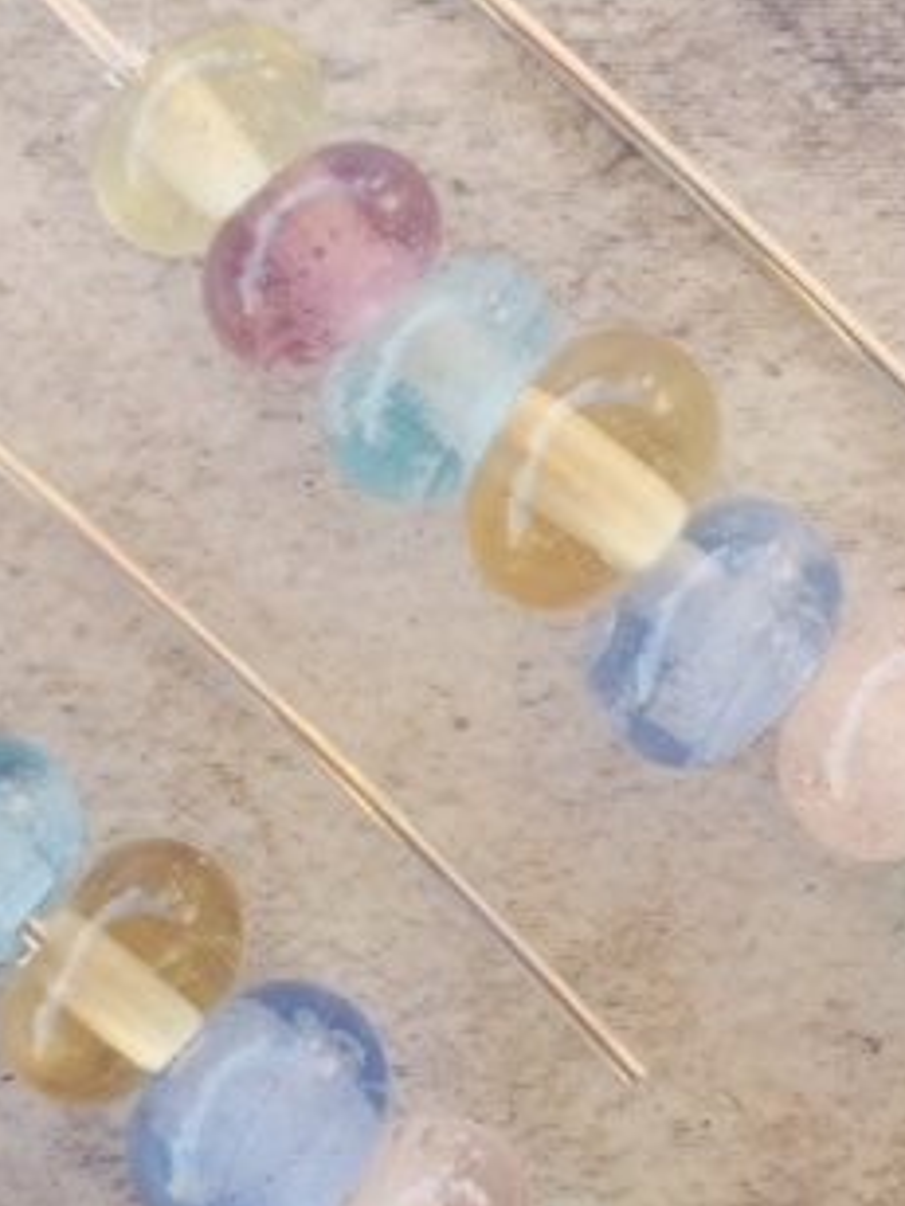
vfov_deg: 24.1
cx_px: 298
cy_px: 591
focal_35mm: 81
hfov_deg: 18.2
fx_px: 2824
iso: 32
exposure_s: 1/154
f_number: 2.2
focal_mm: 4.15
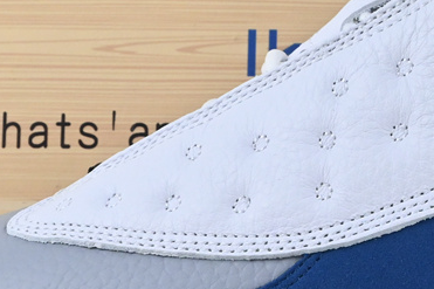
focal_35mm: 153
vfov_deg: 9.0
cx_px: 387
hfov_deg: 13.3
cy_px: 166
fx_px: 1841
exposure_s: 1/160
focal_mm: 31.5
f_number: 10
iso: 1000
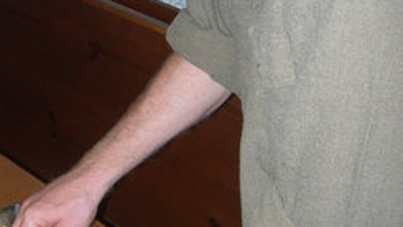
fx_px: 866
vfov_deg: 14.9
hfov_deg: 26.0
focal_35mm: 81
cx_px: 118
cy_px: 89
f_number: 2.8
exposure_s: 1/60.1
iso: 50
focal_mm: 7.8
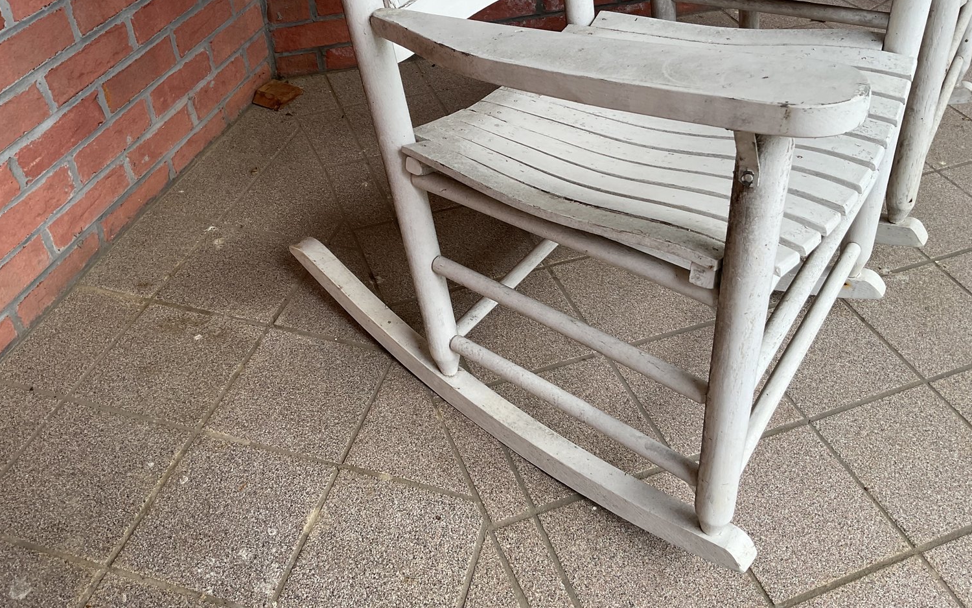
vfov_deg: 40.5
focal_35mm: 31
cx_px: 488
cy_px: 260
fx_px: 821
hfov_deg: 61.2
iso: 16
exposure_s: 1/182
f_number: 1.8
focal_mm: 3
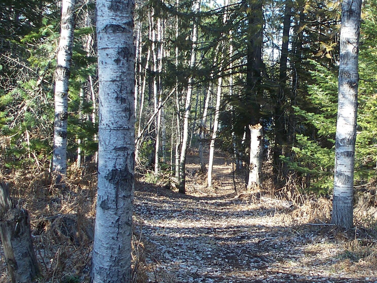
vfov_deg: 20.2
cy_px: 118
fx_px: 795
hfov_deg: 26.2
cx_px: 296
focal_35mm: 73
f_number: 2.8
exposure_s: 1/100
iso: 80
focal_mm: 7.54
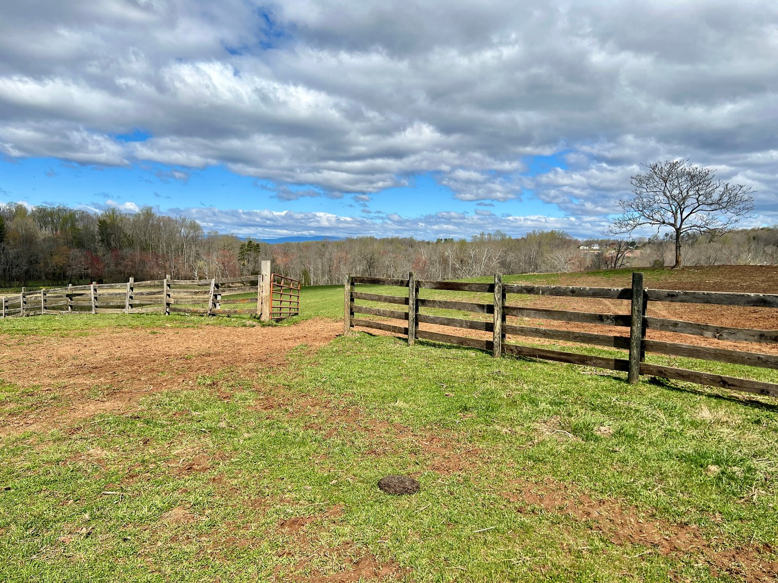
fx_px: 584
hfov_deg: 67.3
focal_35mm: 26
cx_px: 389
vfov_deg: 53.1
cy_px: 292
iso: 50
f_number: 1.5
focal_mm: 5.7
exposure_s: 1/6579
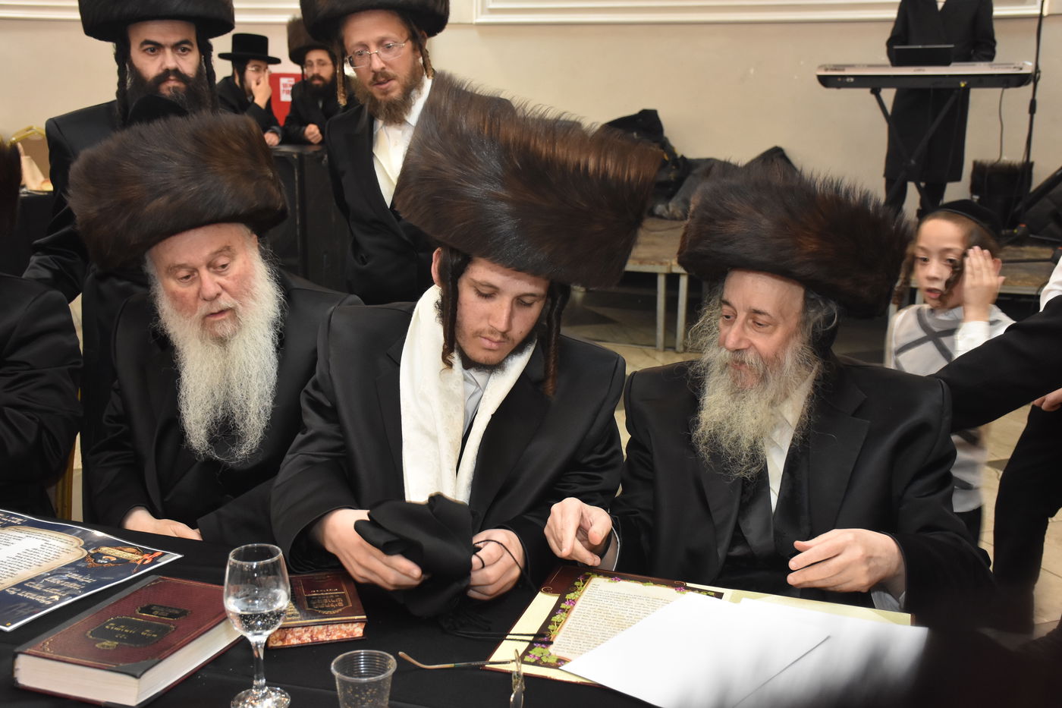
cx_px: 531
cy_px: 354
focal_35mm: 45
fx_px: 1327
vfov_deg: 29.9
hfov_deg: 43.6
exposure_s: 1/60
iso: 1600
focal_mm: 30
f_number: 5.6
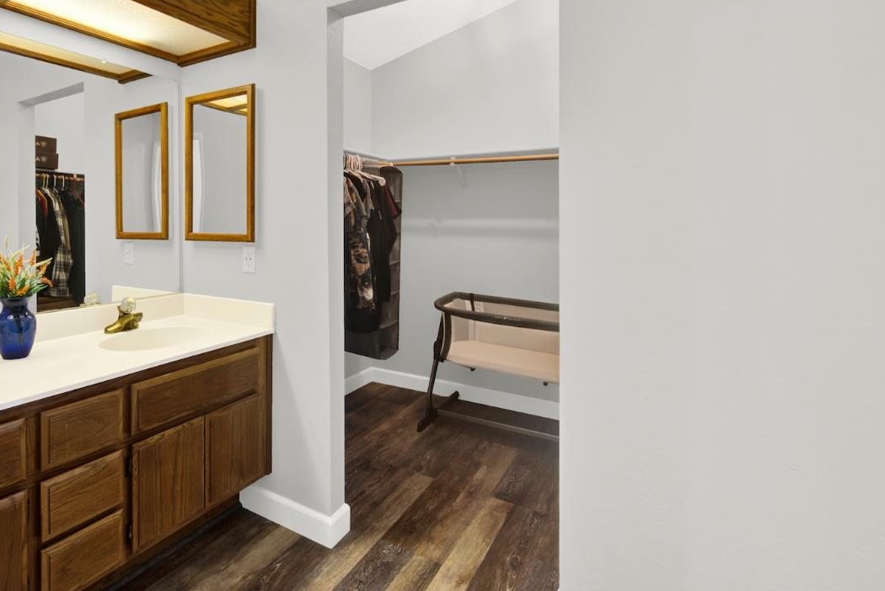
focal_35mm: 20
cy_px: 226
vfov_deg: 61.2
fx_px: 492
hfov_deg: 80.3
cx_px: 275
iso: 100
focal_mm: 14
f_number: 14
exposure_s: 1/3.33
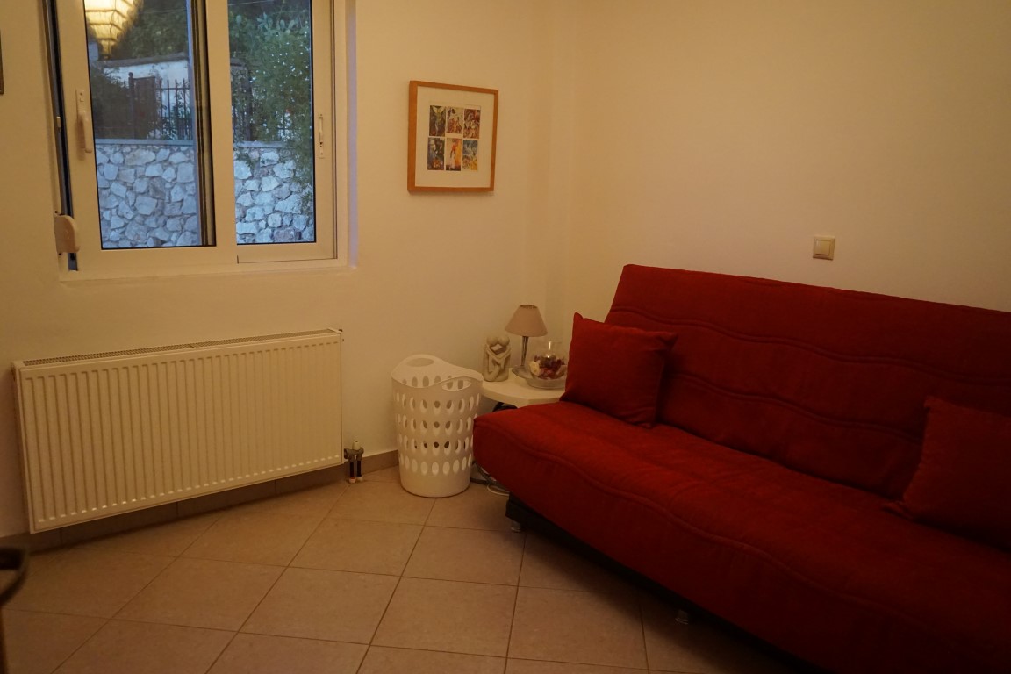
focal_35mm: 27
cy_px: 337
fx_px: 758
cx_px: 506
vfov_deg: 47.9
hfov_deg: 67.4
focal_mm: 18
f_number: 4
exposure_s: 1/80
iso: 3200
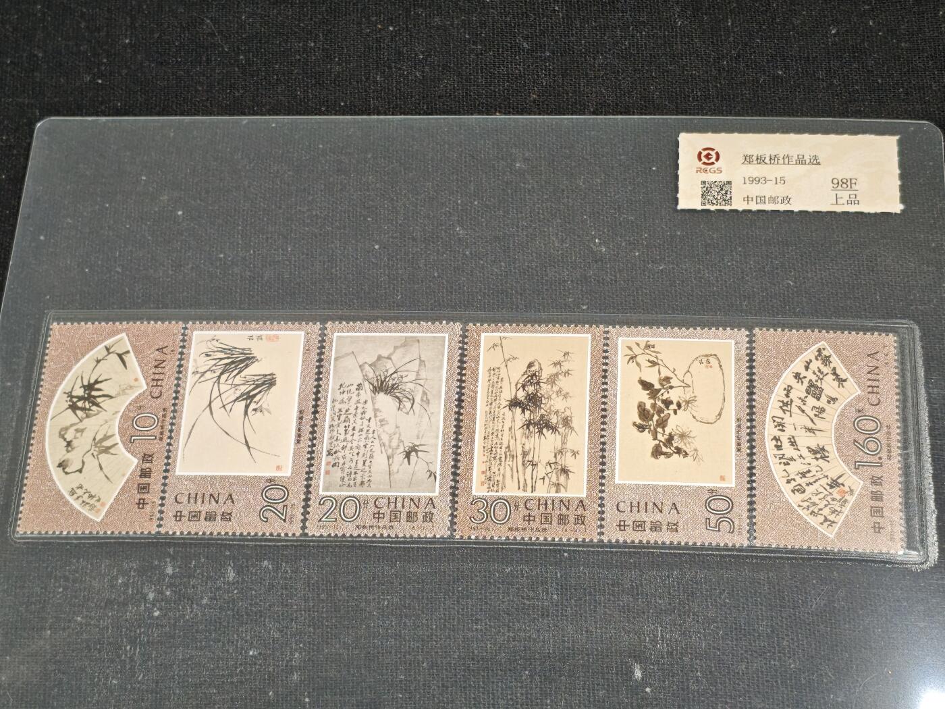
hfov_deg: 25.7
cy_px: 354
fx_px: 2075
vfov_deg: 19.4
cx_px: 472
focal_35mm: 76
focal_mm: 4.94
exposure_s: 1/271
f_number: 1.5
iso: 50
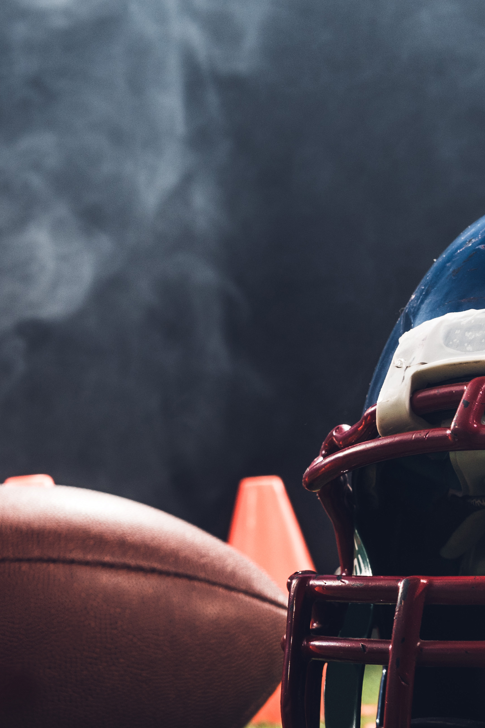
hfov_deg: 9.6
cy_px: 393
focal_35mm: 142
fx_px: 2869
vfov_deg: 14.4
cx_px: 140
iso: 100
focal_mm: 50
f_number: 8
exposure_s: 1/200
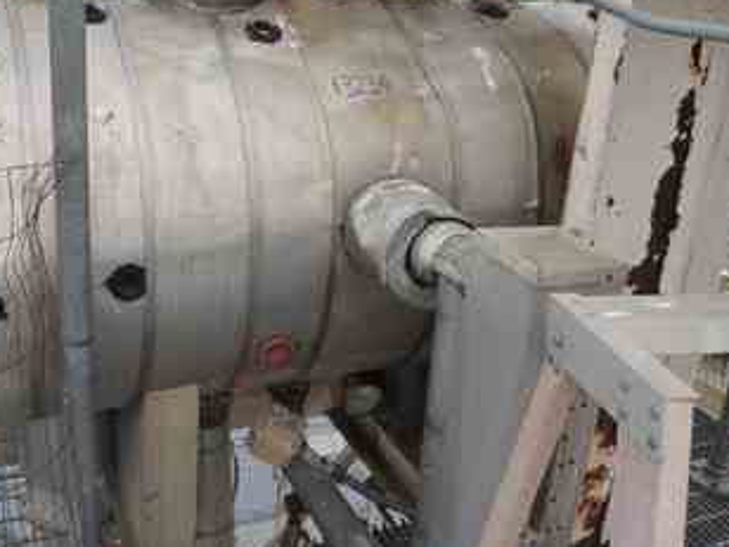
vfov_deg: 36.7
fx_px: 821
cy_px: 226
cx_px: 296
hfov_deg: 47.6
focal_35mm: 39
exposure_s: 1/400
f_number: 3
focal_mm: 4.3
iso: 100
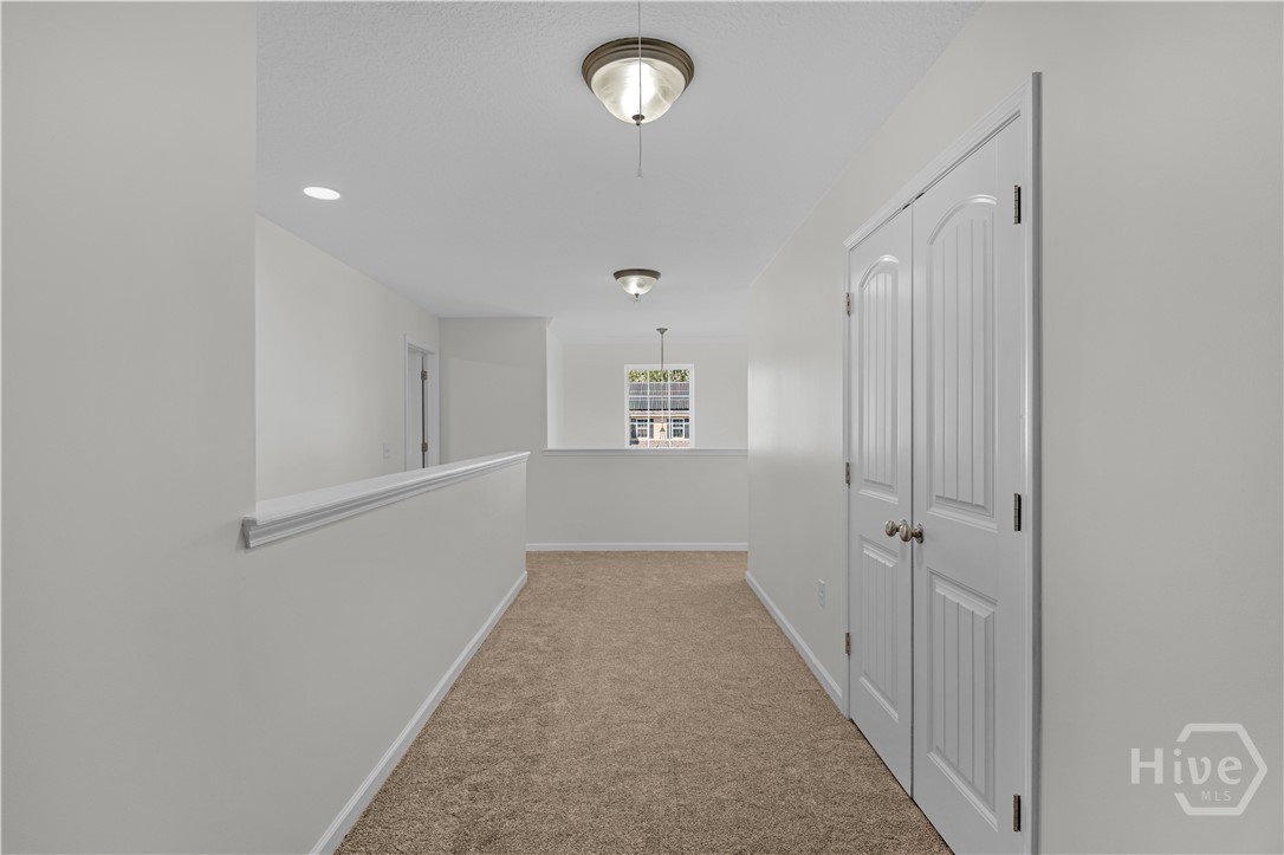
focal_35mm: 16
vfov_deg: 72.0
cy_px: 428
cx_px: 642
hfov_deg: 95.0
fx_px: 588
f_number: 7.1
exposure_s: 1/8
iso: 250
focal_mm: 11
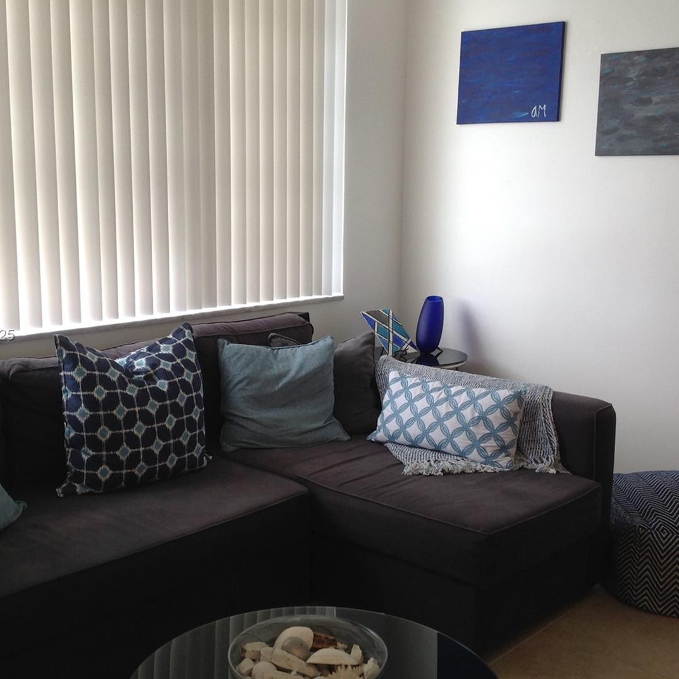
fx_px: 1021
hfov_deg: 36.8
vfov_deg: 36.8
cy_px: 336
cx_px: 323
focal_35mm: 46
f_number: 2.4
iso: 50
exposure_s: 1/60
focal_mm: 4.28
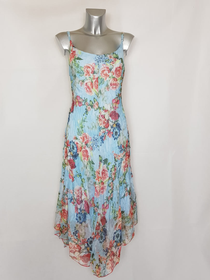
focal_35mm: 26
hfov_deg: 53.1
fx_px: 210
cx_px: 105
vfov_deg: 67.3
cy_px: 140
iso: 80
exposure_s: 1/50
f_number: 1.7
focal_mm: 4.2
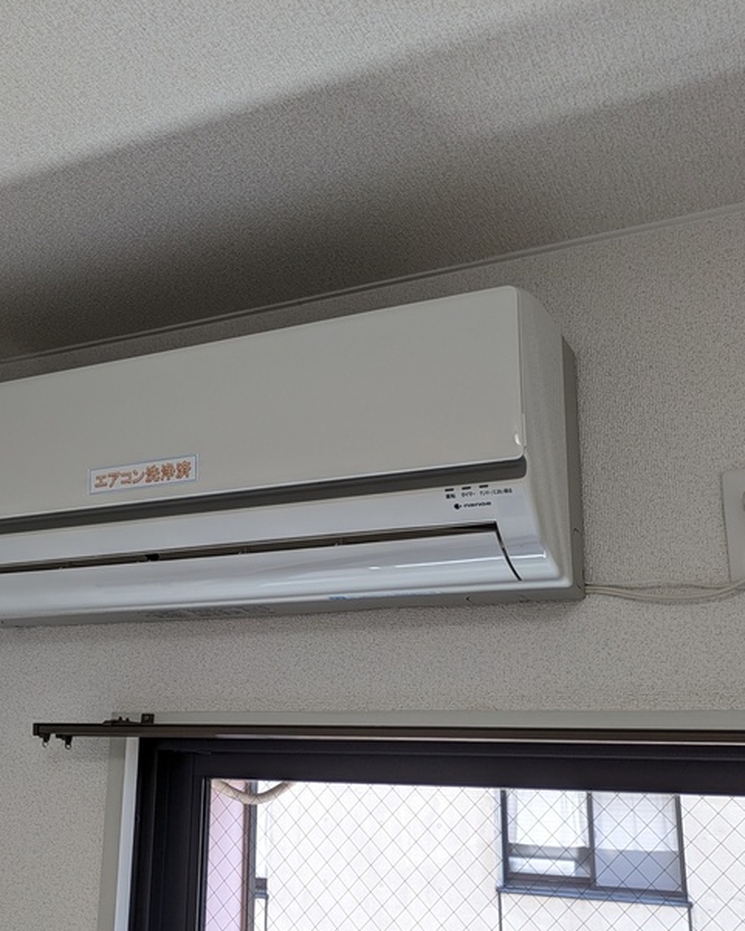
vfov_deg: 46.8
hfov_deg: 37.5
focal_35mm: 39
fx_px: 1075
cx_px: 203
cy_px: 488
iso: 69
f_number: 1.89
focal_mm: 5.43
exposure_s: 1/120
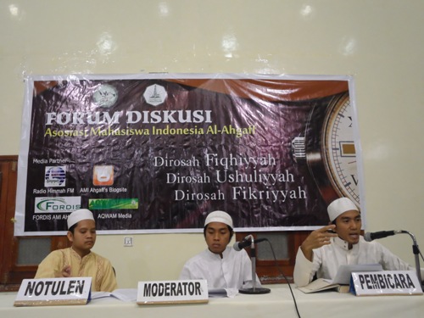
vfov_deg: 46.8
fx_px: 367
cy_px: 159
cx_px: 212
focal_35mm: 30
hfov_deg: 60.0
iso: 400
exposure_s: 1/20
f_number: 2.7
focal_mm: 5.5
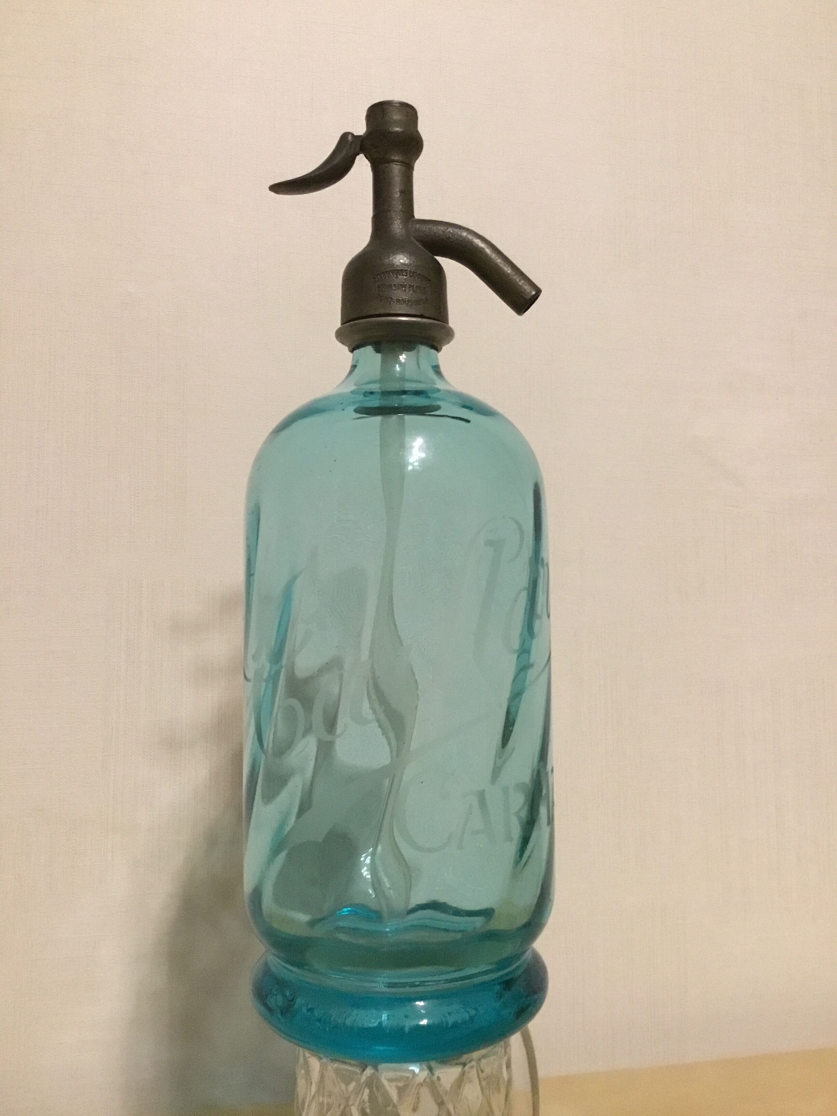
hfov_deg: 45.4
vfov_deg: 58.4
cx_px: 418
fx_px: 999
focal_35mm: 31
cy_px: 558
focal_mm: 3.3
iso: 250
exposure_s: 1/17
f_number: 2.4
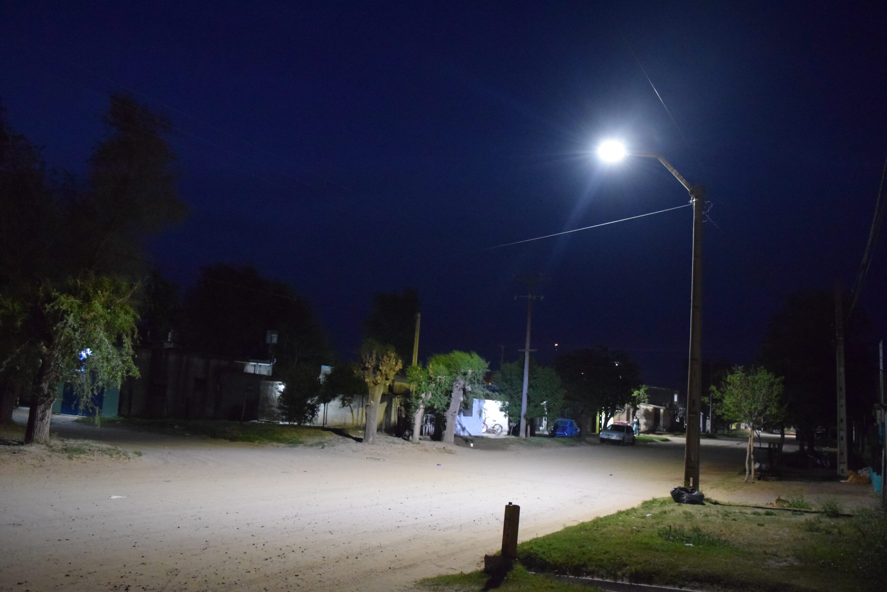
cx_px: 444
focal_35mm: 30
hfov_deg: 61.9
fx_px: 739
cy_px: 296
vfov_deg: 43.6
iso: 6400
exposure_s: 1/25
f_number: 3.5
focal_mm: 20
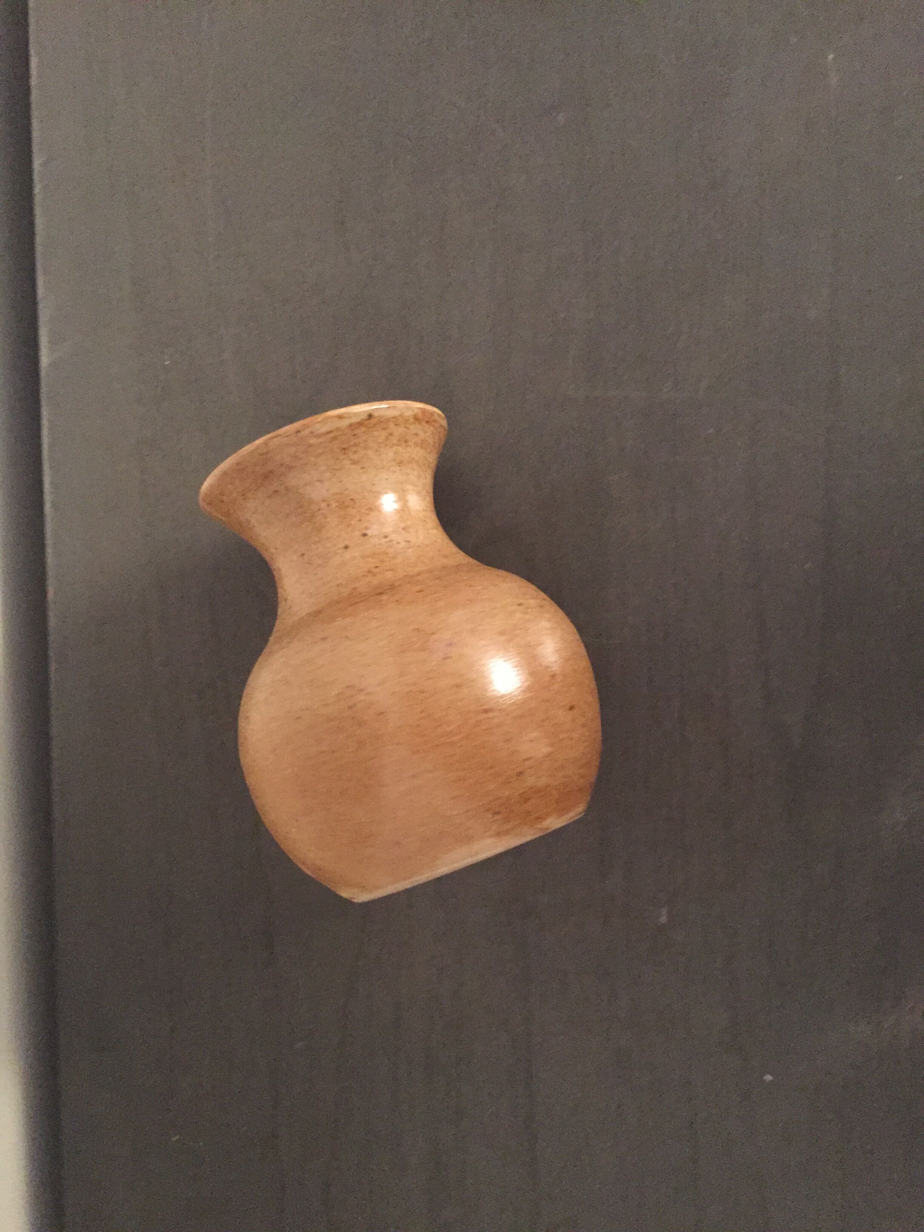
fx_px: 1032
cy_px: 616
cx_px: 462
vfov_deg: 61.7
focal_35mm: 29
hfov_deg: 48.2
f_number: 2.2
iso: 320
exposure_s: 1/17
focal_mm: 4.15
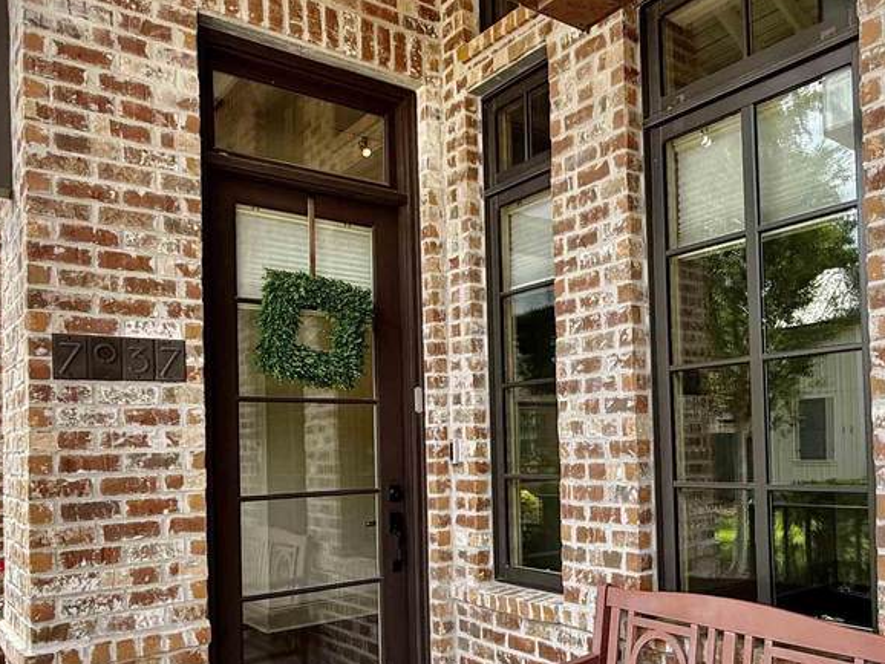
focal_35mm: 31
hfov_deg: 57.0
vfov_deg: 45.0
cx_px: 593
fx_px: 793
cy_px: 427
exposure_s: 1/188
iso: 50
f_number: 2.2
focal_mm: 2.22
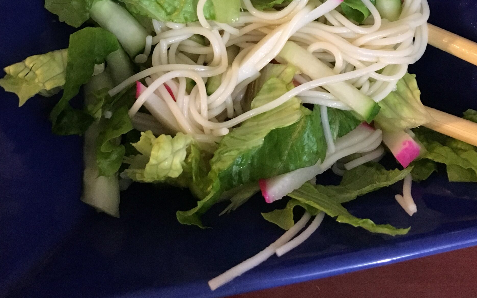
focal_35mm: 42
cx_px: 241
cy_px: -14
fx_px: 546
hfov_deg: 47.2
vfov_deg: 28.3
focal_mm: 4.15
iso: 320
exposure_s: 1/15
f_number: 2.2
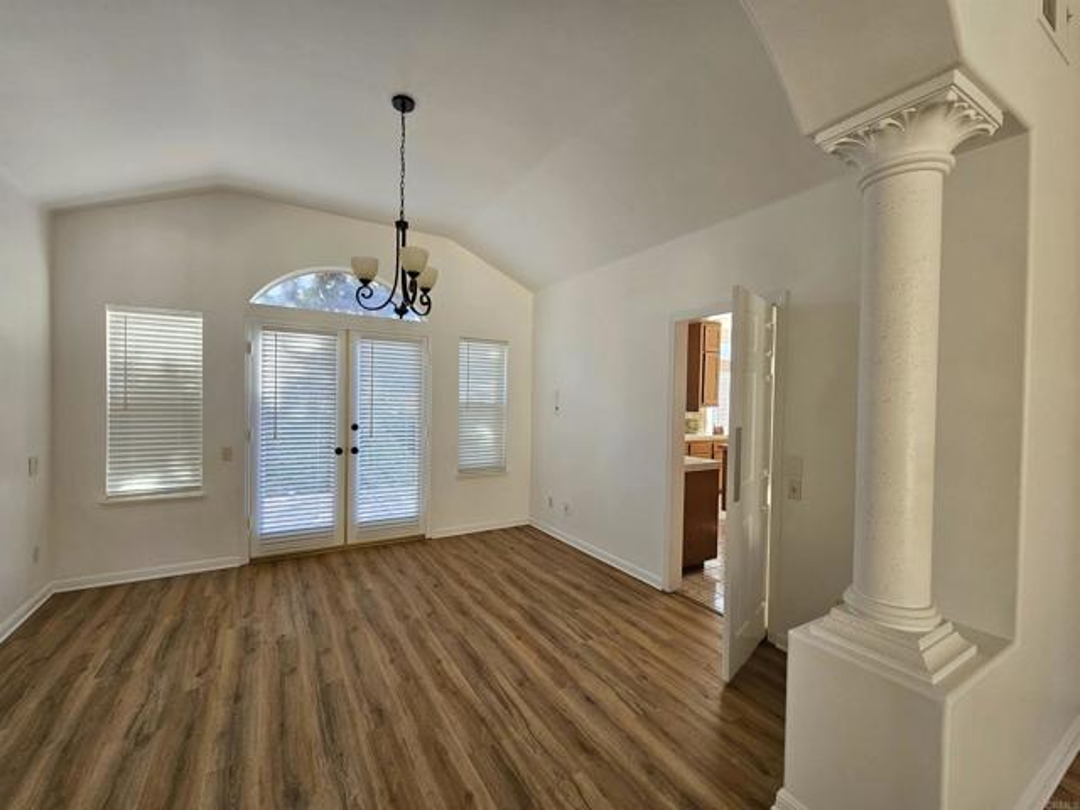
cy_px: 405
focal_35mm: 13
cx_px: 540
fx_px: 406
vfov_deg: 89.9
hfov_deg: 106.2
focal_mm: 2.2
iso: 125
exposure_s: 1/77.5
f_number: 2.2
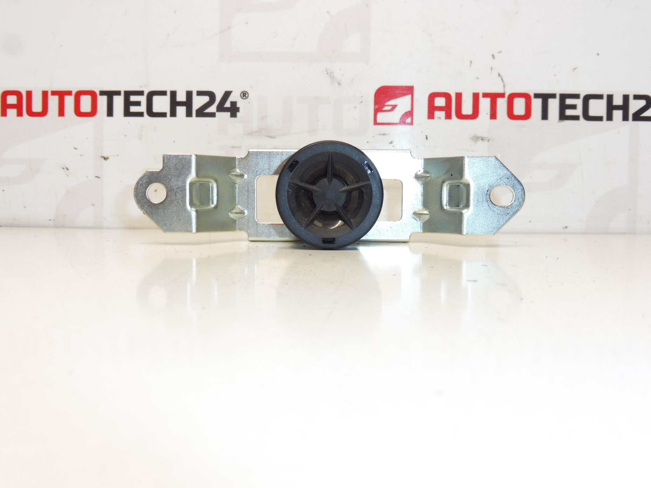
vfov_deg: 36.8
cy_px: 244
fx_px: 733
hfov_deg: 47.9
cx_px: 326
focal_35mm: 39
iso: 200
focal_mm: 6.9
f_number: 4.5
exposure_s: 1/80
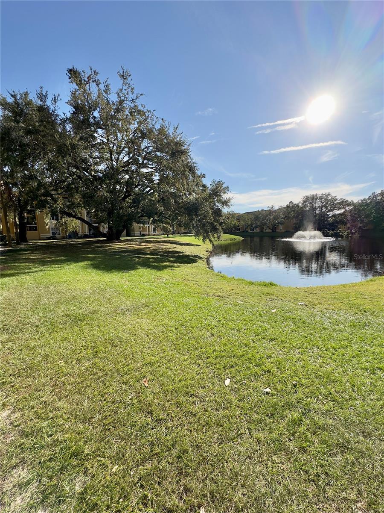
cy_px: 256
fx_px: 207
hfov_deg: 85.7
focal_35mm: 14
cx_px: 192
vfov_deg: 102.1
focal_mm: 2.22
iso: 50
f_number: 2.2
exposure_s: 1/1642
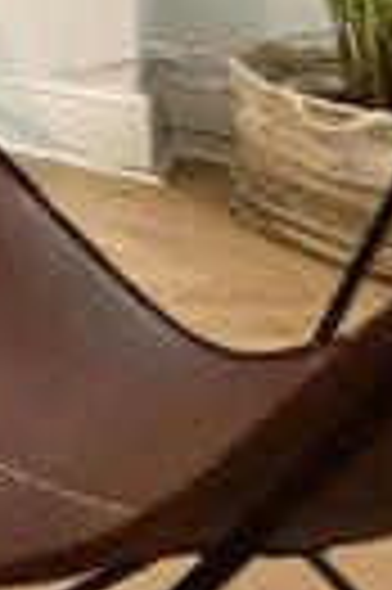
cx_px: -836
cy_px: -218
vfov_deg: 25.6
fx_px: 1064
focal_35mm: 65
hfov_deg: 10.9
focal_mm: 2.22
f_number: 2.2
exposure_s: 1/50
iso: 250
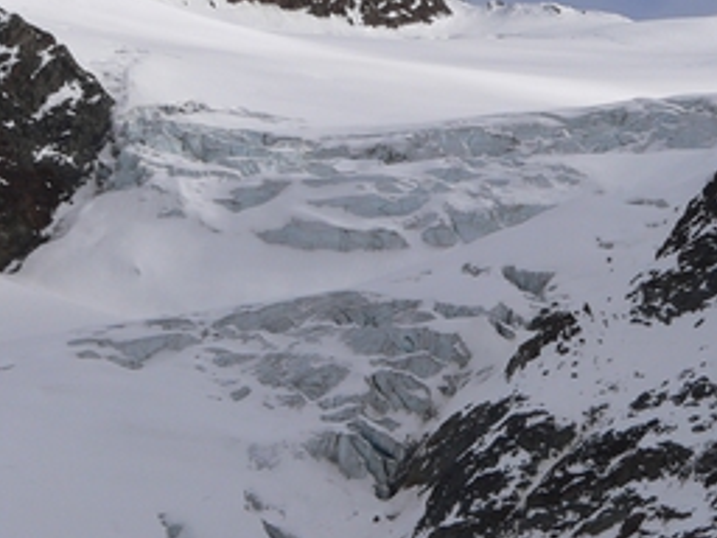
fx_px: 5240
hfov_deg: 7.8
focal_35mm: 253
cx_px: 401
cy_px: 261
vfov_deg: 5.9
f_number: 5.6
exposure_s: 1/640
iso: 80
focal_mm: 22.5
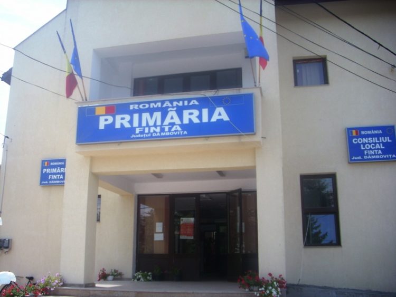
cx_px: 198
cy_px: 148
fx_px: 423
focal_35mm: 37
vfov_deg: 38.7
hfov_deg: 50.1
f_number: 2.8
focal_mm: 6.2
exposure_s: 1/916
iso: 50
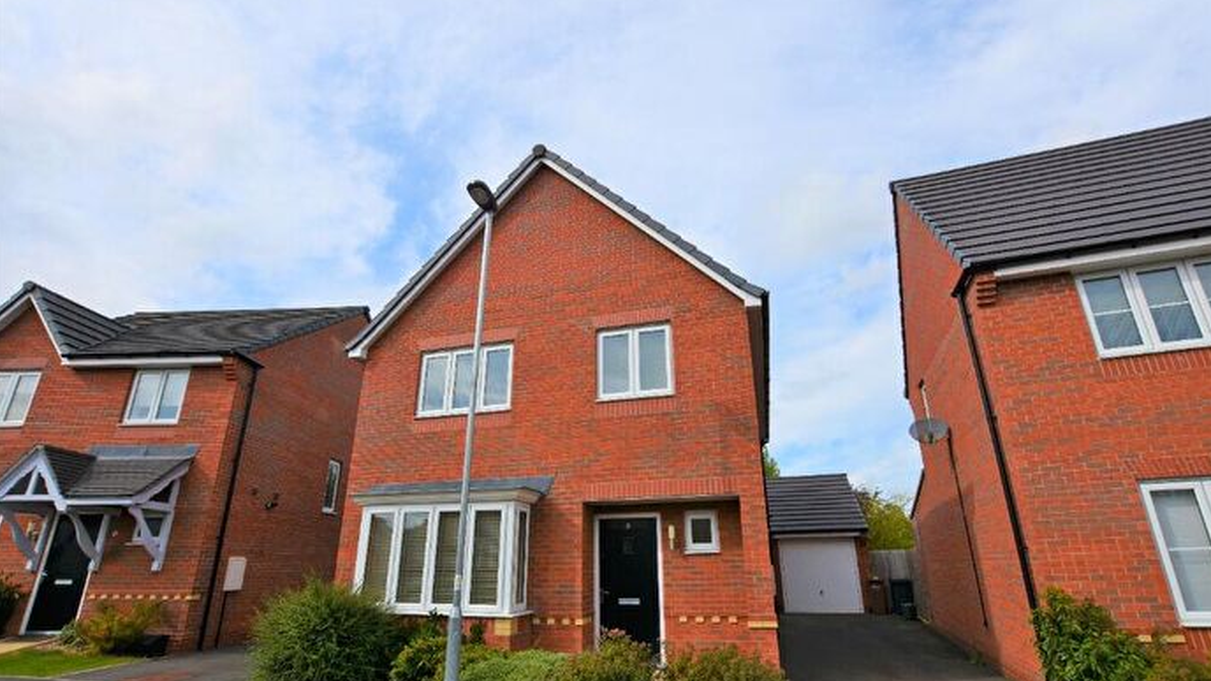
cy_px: 370
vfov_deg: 67.0
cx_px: 607
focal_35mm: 16
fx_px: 514
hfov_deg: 99.4
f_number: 8
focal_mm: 10
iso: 140
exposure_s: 1/500
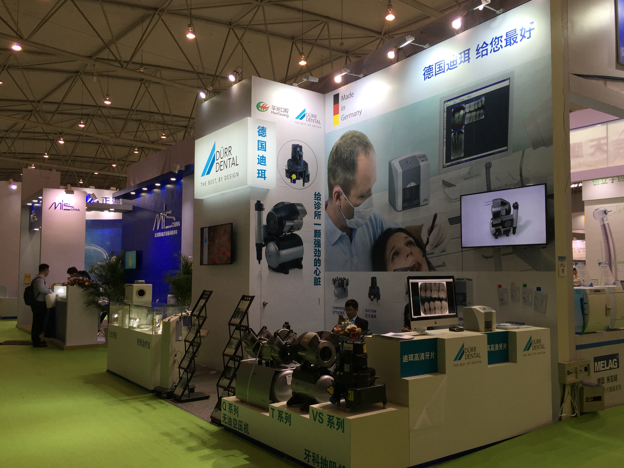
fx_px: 541
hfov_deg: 60.0
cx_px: 316
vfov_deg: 46.8
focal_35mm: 30
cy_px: 237
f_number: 2.2
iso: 32
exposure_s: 1/100
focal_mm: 4.15
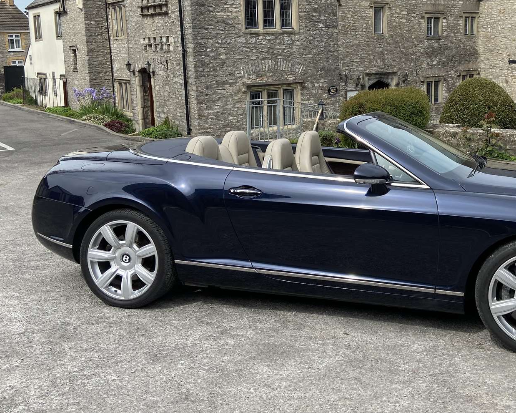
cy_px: 138
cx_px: 355
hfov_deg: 44.0
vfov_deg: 36.1
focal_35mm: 41
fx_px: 626
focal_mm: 4.25
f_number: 1.8
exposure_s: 1/1866
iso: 32
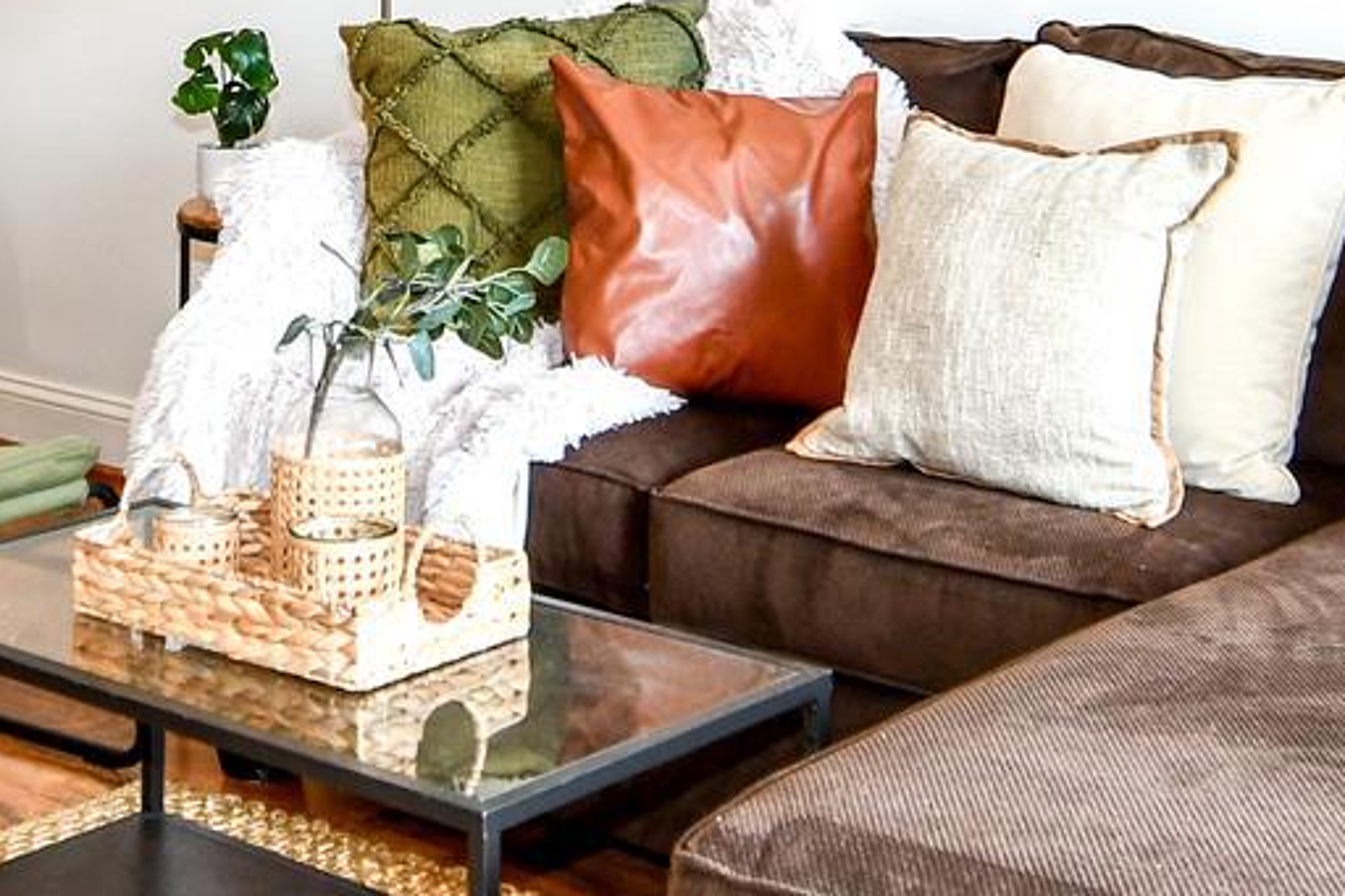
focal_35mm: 72
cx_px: 292
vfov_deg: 18.4
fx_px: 2689
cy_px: -1
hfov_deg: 27.6
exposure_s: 1/60
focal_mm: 12
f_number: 4
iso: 320
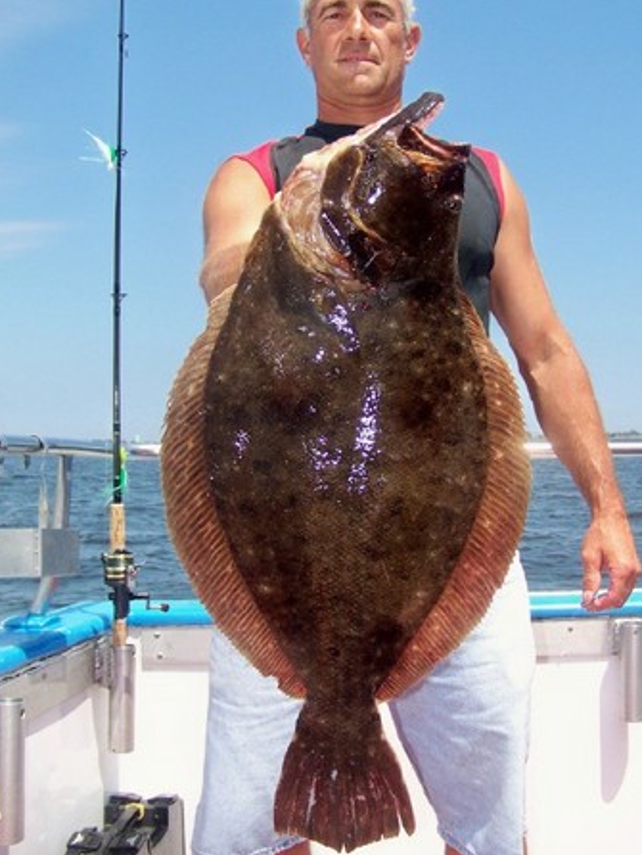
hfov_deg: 33.6
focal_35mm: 43
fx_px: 1062
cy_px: 421
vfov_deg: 43.8
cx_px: 360
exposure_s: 1/500
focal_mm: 5.85
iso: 64
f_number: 2.8
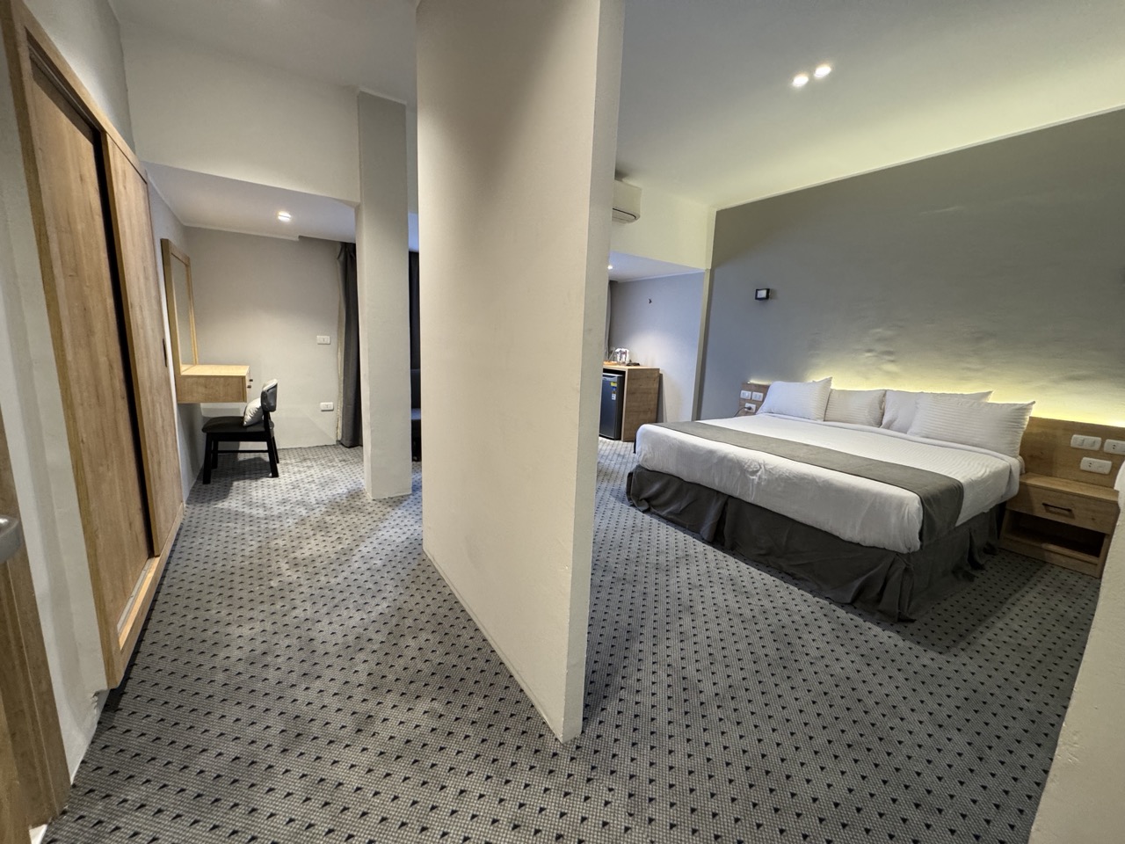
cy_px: 422
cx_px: 562
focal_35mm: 14
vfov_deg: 85.7
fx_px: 455
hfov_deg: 102.1
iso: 250
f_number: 2.2
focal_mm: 2.22
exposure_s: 1/50
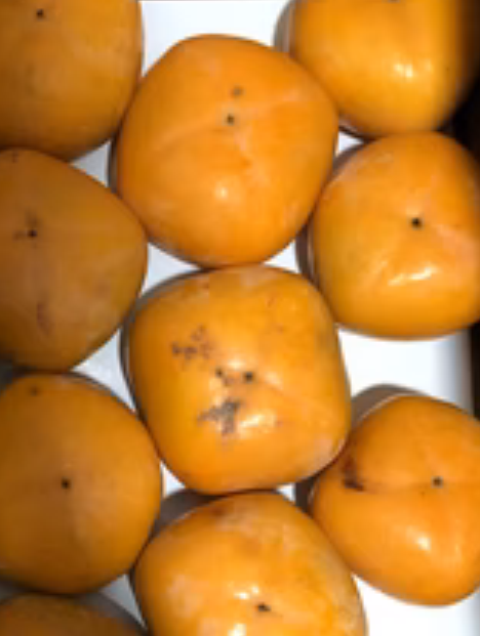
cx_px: 129
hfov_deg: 26.8
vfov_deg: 34.8
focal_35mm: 54
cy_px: 470
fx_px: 995
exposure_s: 1/12
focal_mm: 3.99
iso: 100
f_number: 1.8
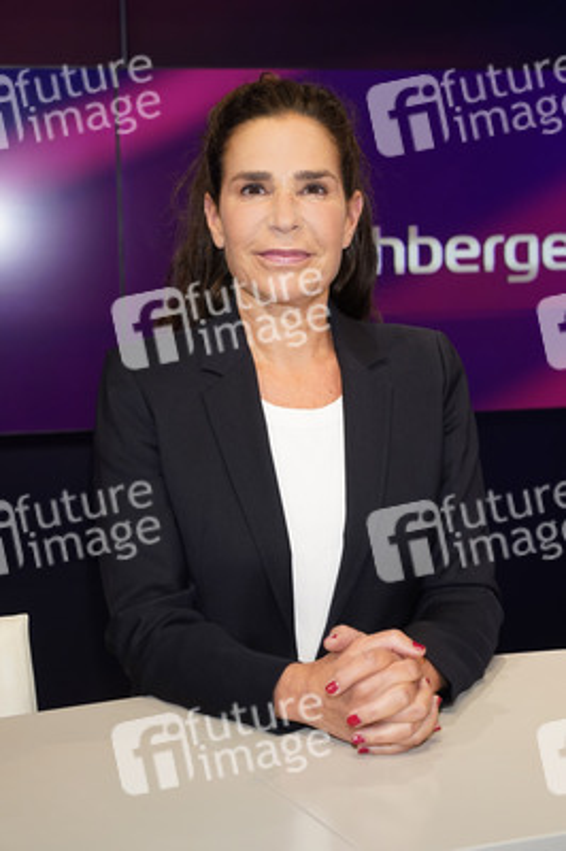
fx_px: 1205
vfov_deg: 38.9
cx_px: 283
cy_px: 426
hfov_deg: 26.4
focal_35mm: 51
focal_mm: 51
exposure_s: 1/160
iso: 2000
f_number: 5.6
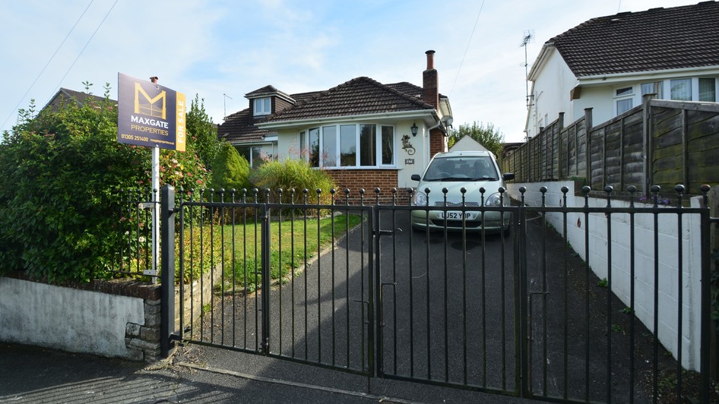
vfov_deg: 63.9
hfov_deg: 95.8
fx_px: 324
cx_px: 334
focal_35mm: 17
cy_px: 191
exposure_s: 1/250
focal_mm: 10
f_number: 8
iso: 100
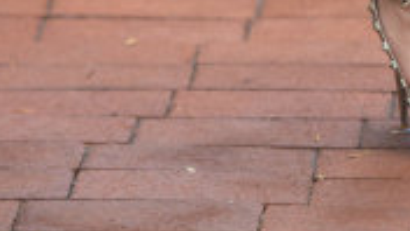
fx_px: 5686
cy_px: -224
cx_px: 617
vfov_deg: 2.3
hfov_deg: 4.1
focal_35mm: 523
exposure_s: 1/400
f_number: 3.5
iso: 500
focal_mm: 135
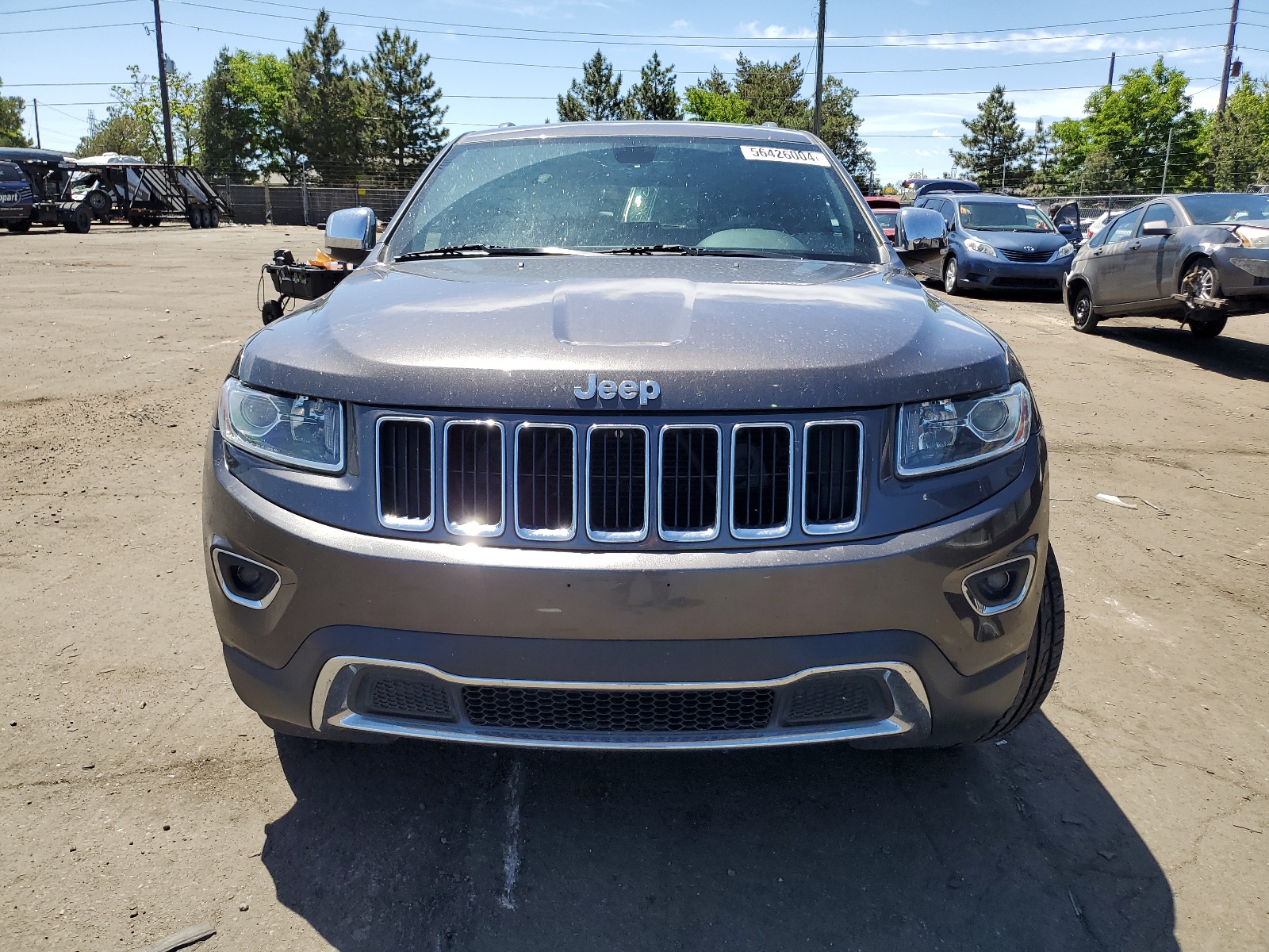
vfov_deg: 53.1
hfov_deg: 67.3
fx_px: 953
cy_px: 476
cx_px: 634
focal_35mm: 26
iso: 50
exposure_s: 1/2000
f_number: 1.5
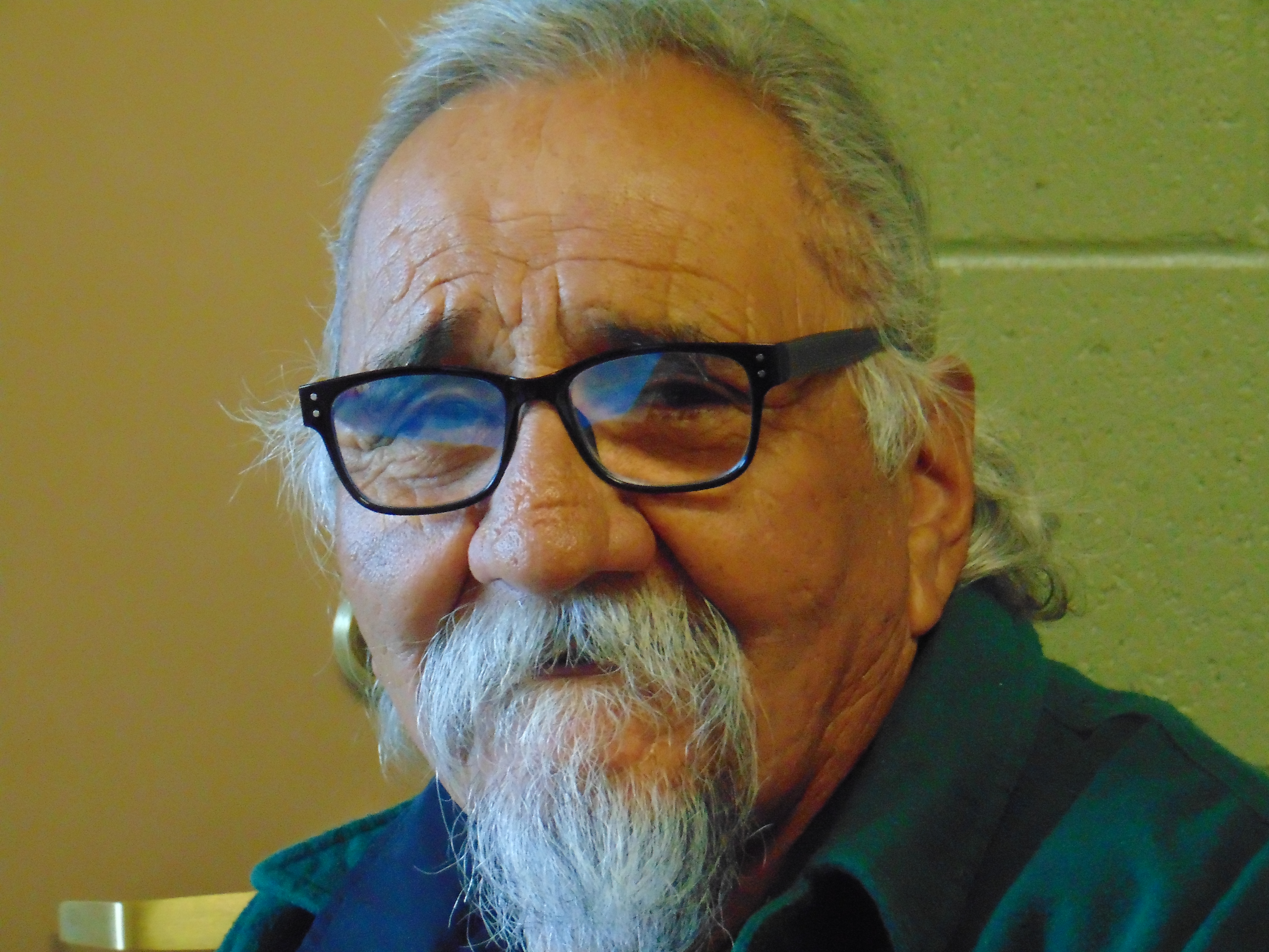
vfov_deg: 9.1
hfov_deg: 12.0
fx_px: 6012
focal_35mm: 164
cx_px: 634
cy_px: 476
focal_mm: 29.5
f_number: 4
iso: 800
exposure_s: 1/25
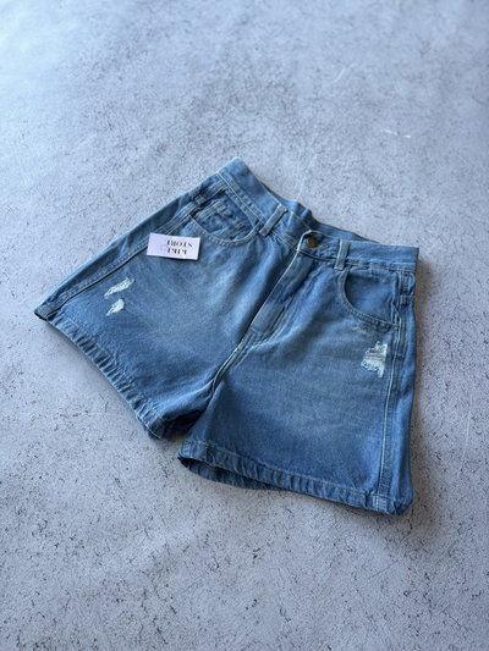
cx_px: 244
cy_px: 326
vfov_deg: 67.3
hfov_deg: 53.1
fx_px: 490
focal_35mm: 26
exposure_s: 1/100
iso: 64
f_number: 1.6
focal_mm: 5.96
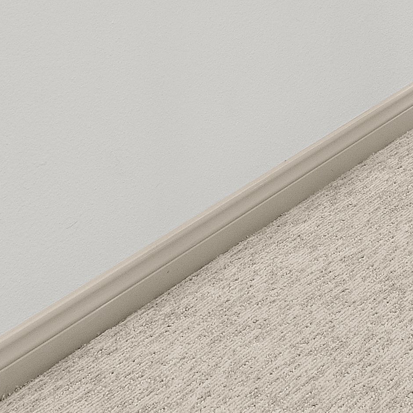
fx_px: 1107
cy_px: -453
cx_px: 820
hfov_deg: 16.3
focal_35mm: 82
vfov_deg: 15.8
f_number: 8
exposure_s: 1/3
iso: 320
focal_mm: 13
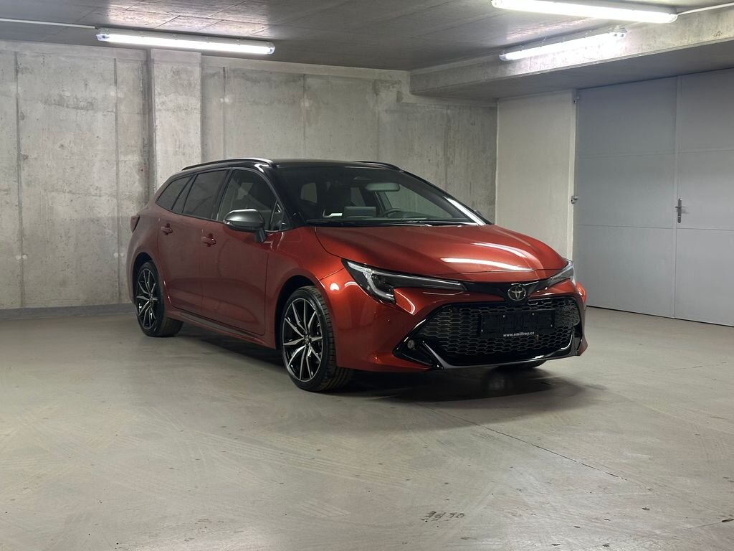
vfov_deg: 30.3
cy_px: 276
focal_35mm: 48
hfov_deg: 39.7
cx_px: 367
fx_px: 1018
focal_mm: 6.86
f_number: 1.78
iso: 250
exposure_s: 1/50
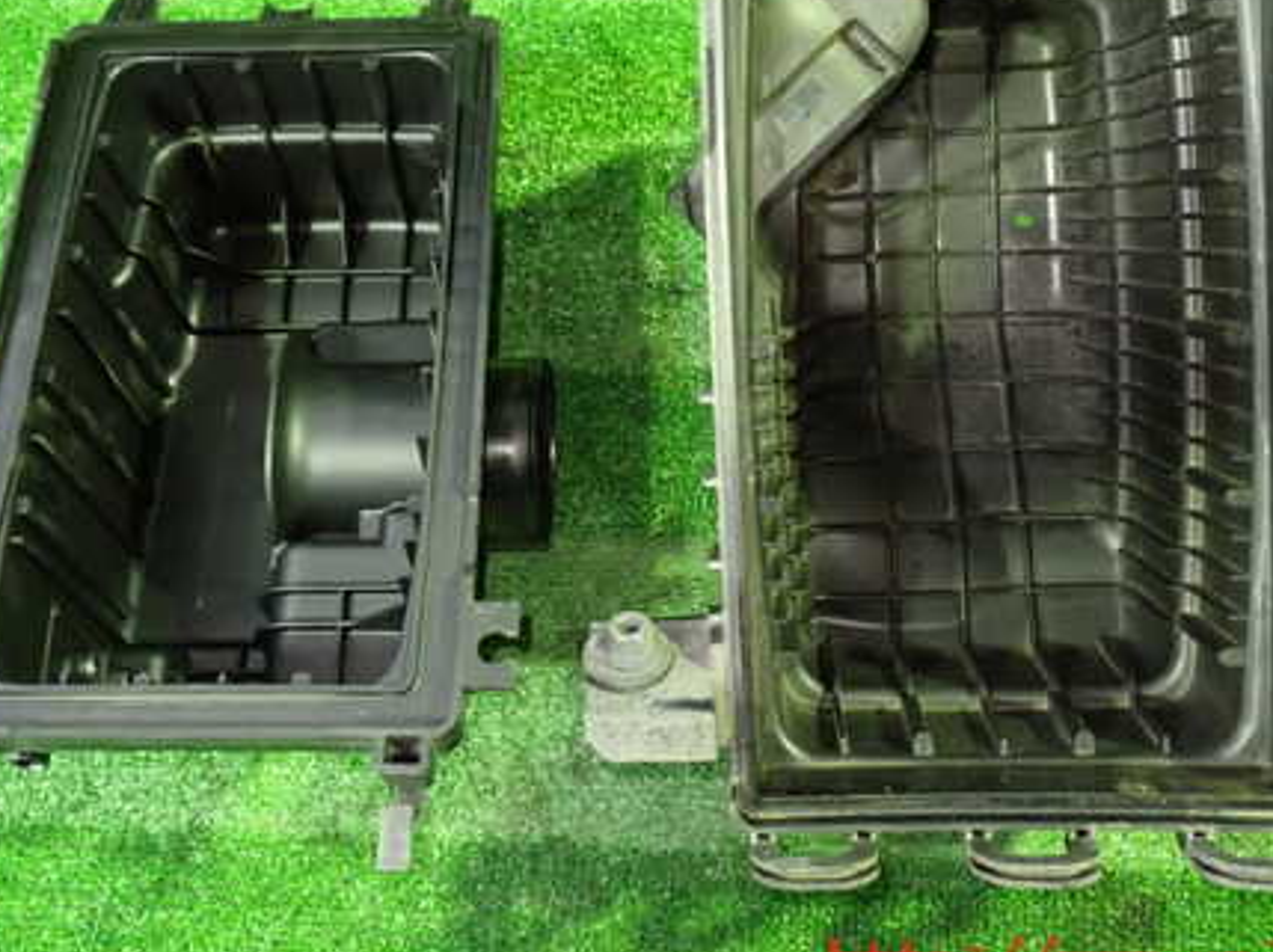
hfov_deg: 44.8
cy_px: 338
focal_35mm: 42
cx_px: 608
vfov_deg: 34.1
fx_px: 1543
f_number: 2.3
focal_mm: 5.4
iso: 800
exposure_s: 1/20
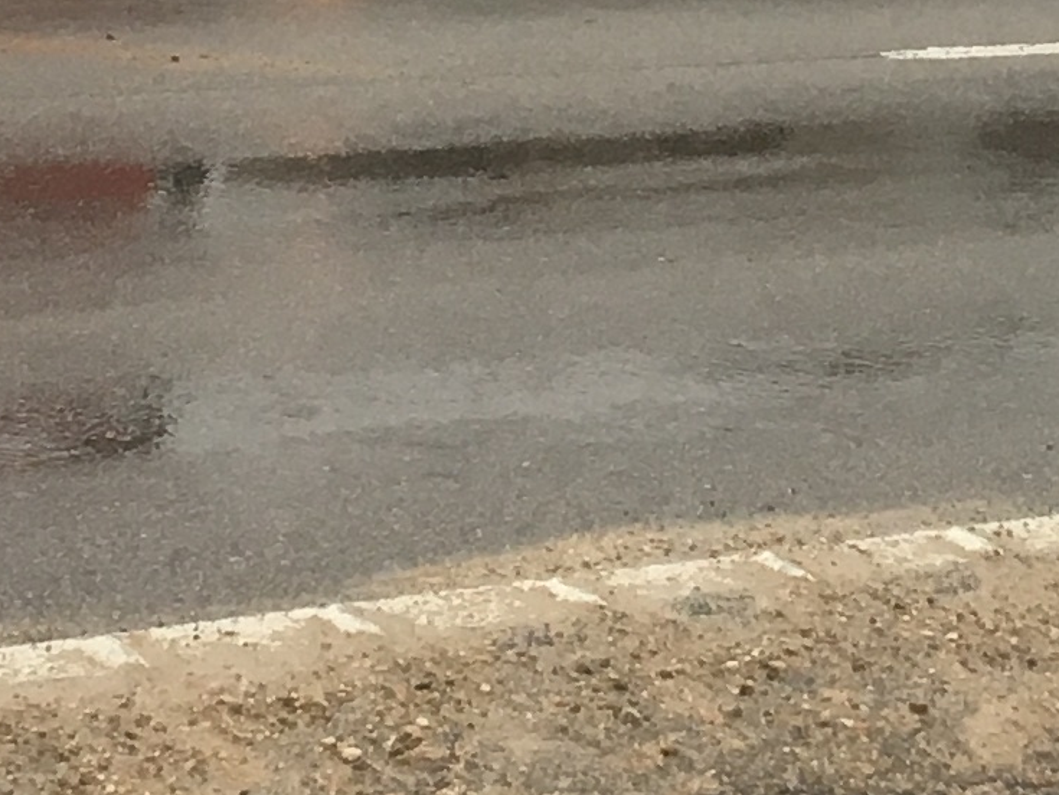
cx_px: 767
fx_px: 4867
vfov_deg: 9.2
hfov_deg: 12.4
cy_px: -274
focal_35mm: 159
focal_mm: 4.15
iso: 25
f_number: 2.2
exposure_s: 1/40
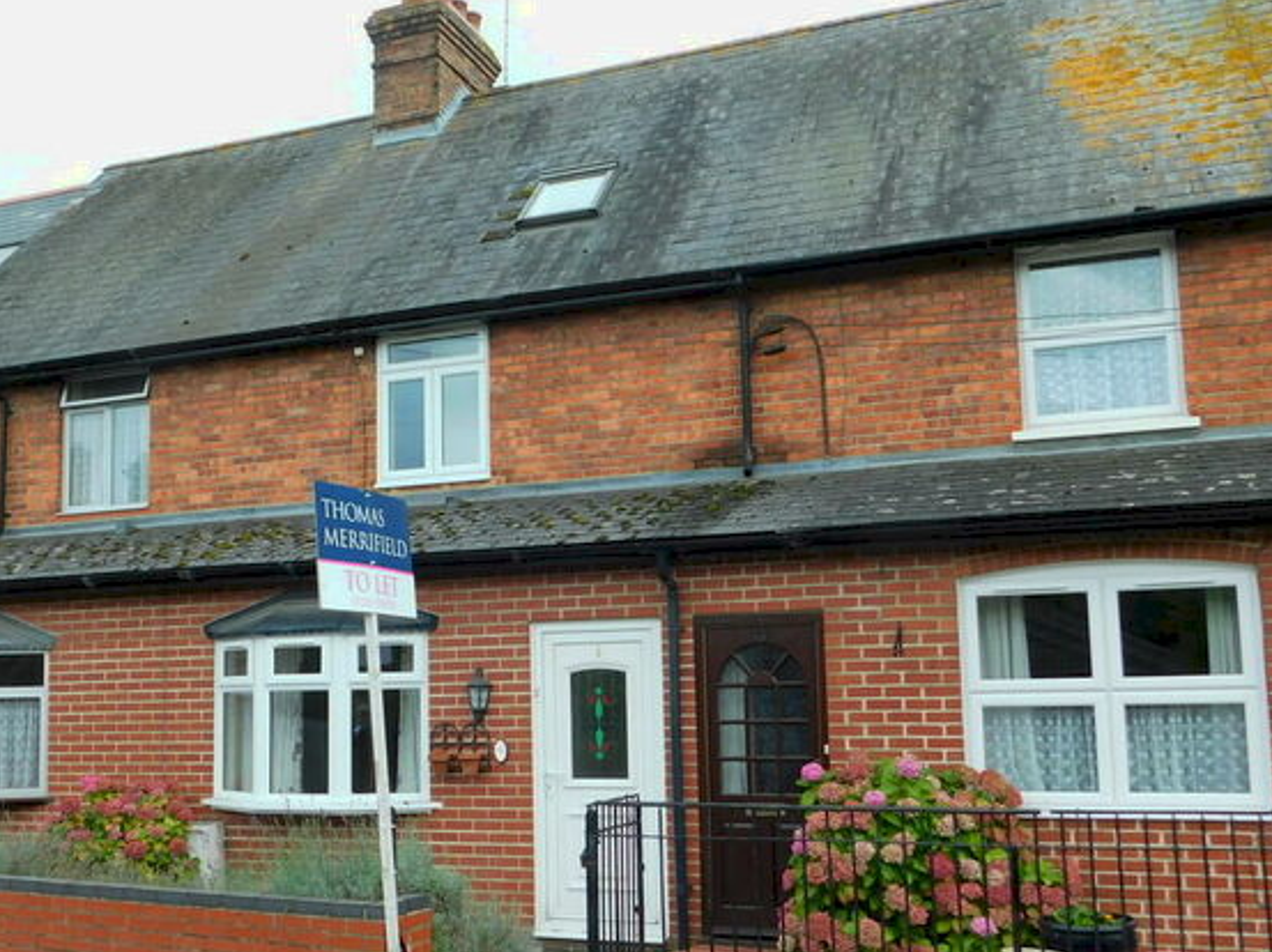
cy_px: 544
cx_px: 504
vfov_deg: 37.6
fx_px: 1395
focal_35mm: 38
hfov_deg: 48.7
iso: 125
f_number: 3.2
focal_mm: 5.3
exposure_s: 1/160
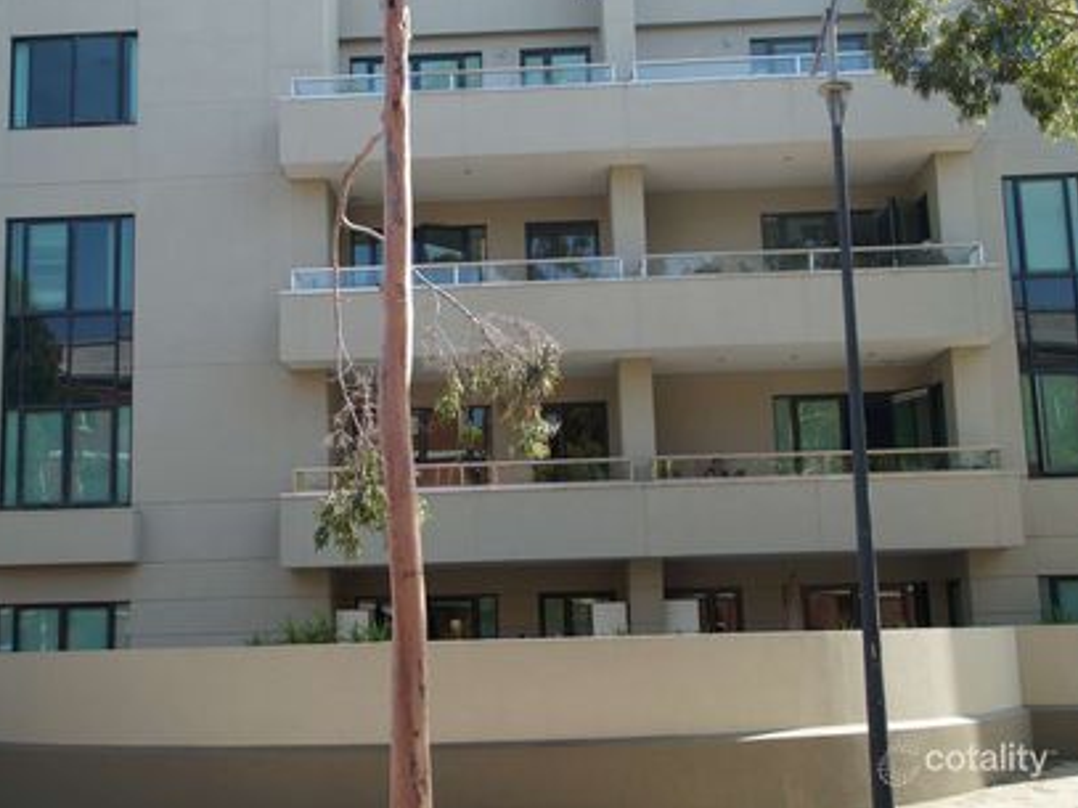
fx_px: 1245
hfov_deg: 46.7
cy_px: 399
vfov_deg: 35.9
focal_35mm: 40
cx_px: 469
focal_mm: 24
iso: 100
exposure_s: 1/320
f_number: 4.5
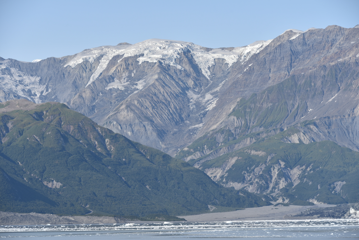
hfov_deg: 15.2
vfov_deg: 10.2
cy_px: 120
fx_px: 1346
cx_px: 180
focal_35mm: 135
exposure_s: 1/320
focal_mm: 135
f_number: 9
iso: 100
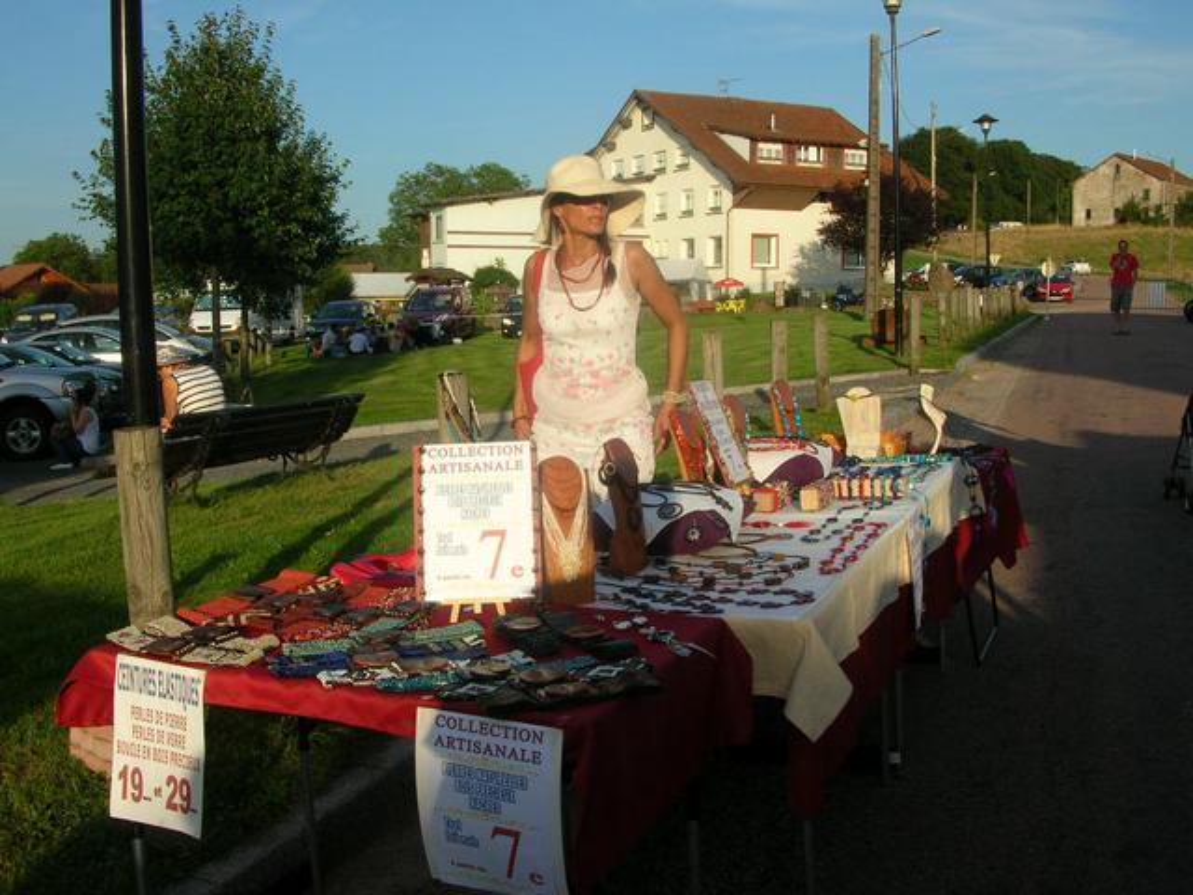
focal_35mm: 35
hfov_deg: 52.6
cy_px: 448
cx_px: 596
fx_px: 1206
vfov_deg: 40.7
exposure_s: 1/276
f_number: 5.6
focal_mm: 5.8
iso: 50
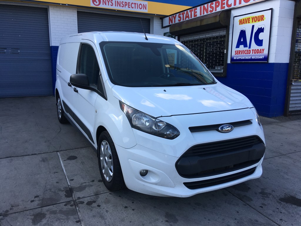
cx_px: 150
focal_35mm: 29
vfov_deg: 48.2
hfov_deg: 61.7
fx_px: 252
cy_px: 113
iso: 25
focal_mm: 4.15
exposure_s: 1/450
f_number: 2.2
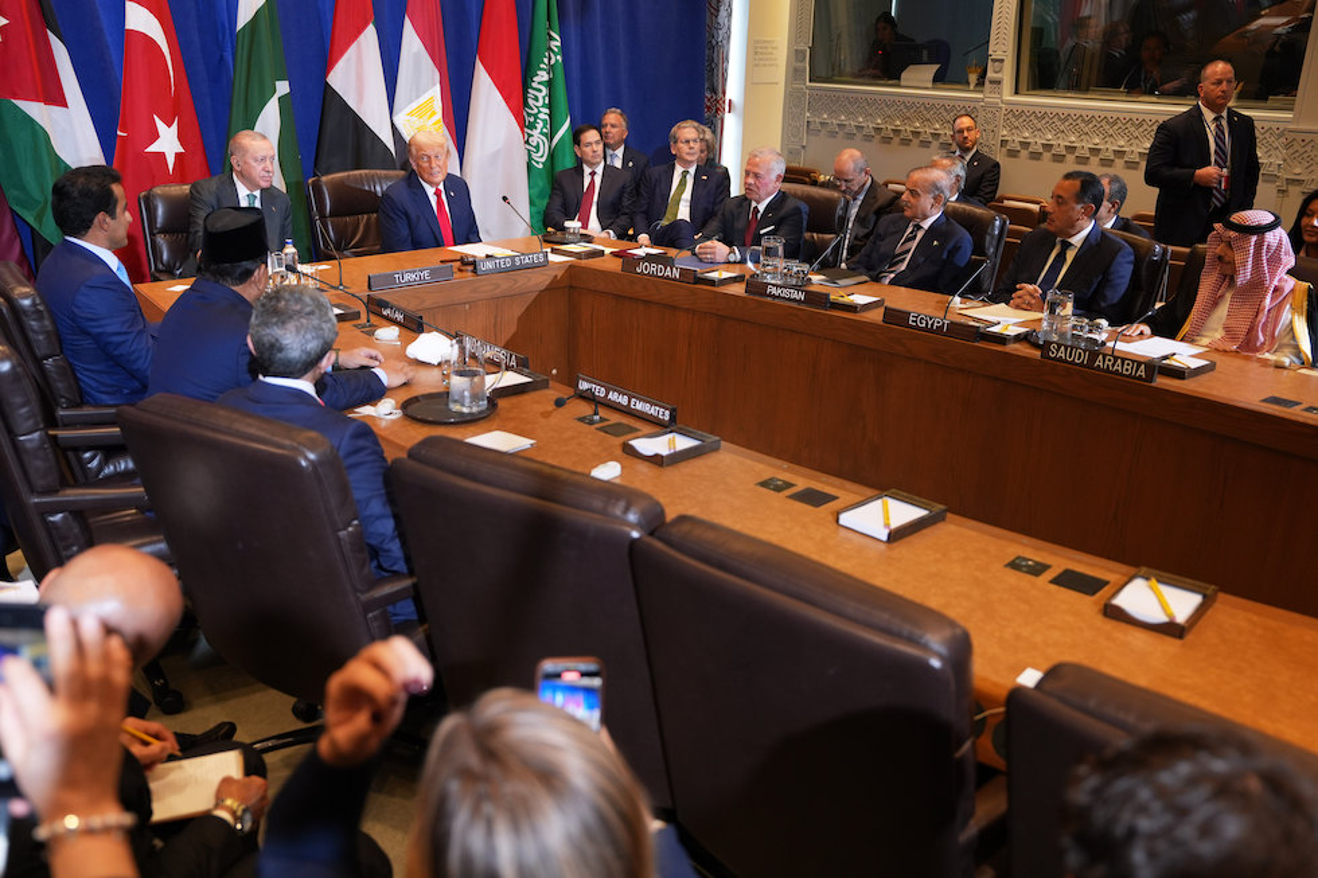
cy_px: 439
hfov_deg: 57.2
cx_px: 659
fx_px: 1208
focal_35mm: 33
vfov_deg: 40.0
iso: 800
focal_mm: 33
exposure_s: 1/250
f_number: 2.8
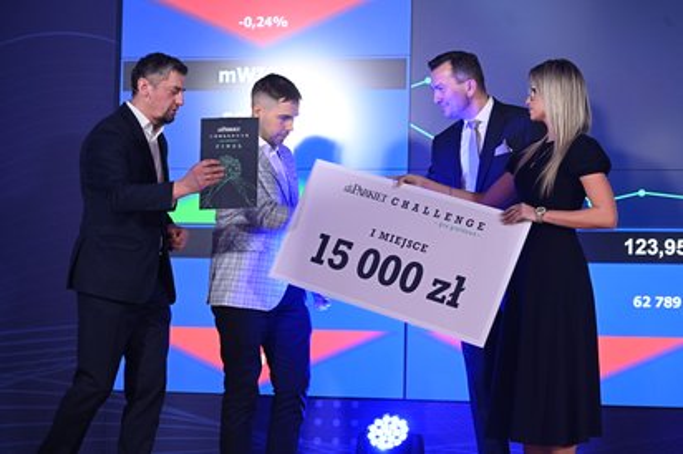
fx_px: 1649
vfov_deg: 15.7
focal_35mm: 87
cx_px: 342
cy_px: 227
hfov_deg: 23.4
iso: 3200
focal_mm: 87
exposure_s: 1/160
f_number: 4
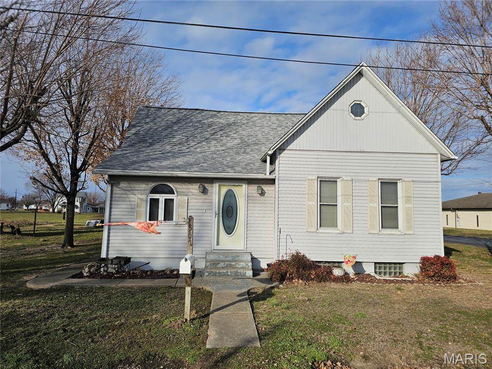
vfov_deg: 58.9
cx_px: 246
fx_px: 327
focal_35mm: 23
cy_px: 184
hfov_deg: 73.9
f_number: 1.7
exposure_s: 1/1567
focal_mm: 6.3
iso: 12
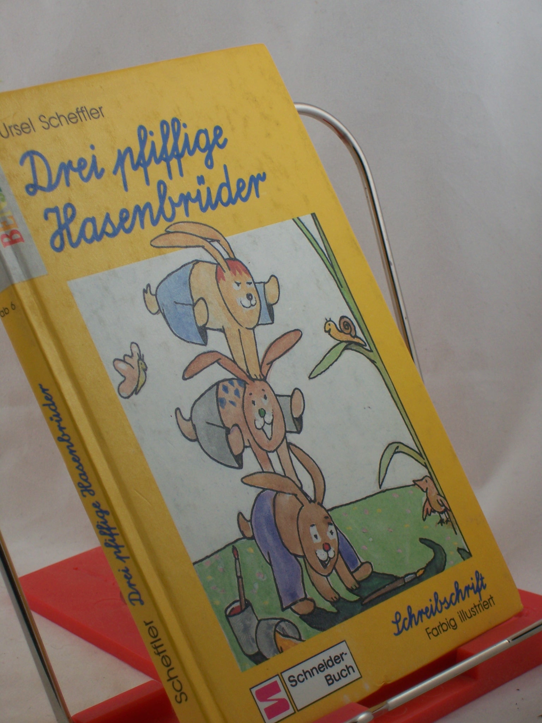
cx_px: 271
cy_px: 362
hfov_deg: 14.5
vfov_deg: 19.3
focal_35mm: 102
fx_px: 2129
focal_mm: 16.8
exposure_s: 1/100
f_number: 4.6
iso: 80
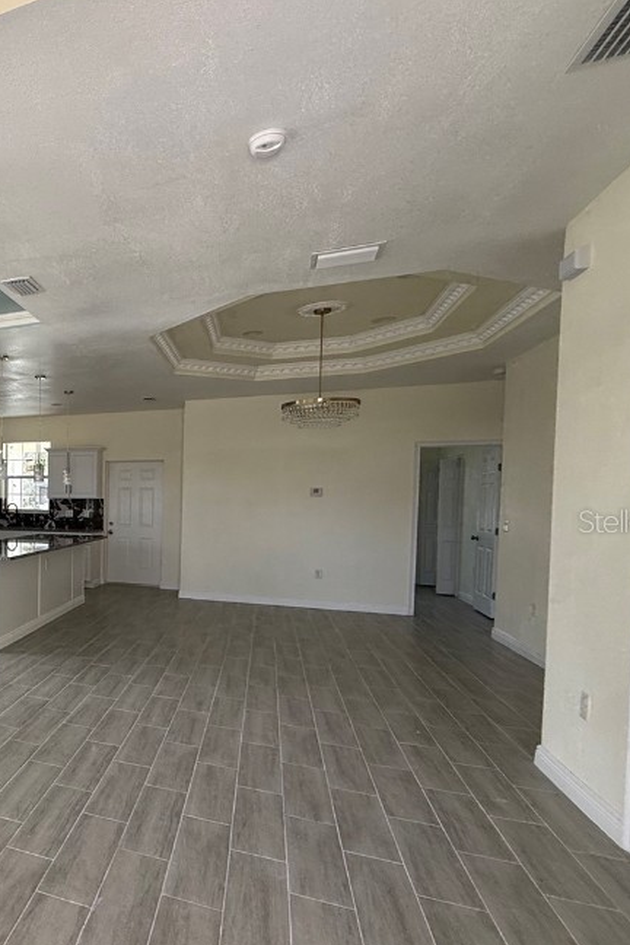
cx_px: -31
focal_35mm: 23
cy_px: 521
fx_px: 604
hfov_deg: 44.7
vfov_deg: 75.9
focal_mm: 2.22
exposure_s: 1/191
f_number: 2.2
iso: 64
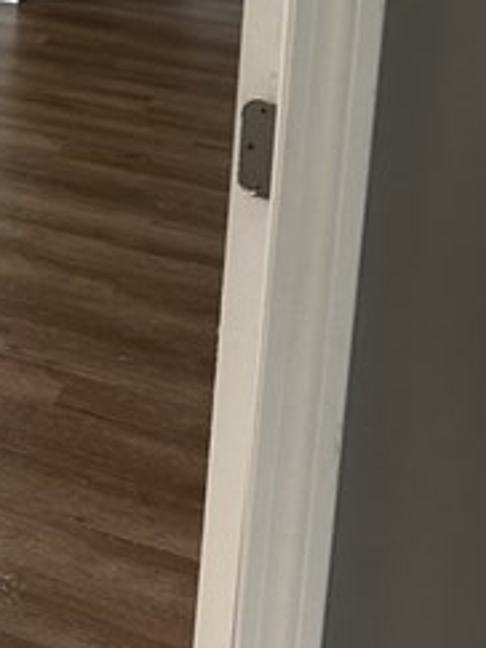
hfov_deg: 17.5
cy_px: -192
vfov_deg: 22.9
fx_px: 1424
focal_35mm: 76
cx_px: -230
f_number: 1.78
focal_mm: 6.86
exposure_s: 1/60
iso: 320
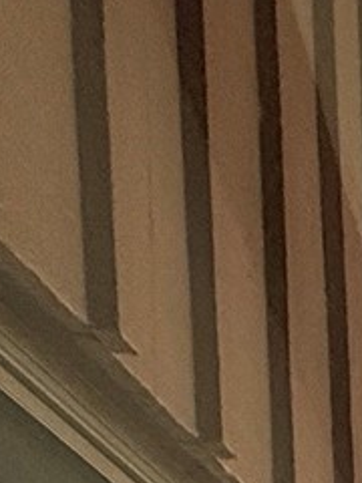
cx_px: 1448
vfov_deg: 13.6
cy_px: 1101
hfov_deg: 8.0
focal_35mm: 112
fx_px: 1562
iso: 50
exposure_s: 1/149
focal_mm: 2.22
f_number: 2.2
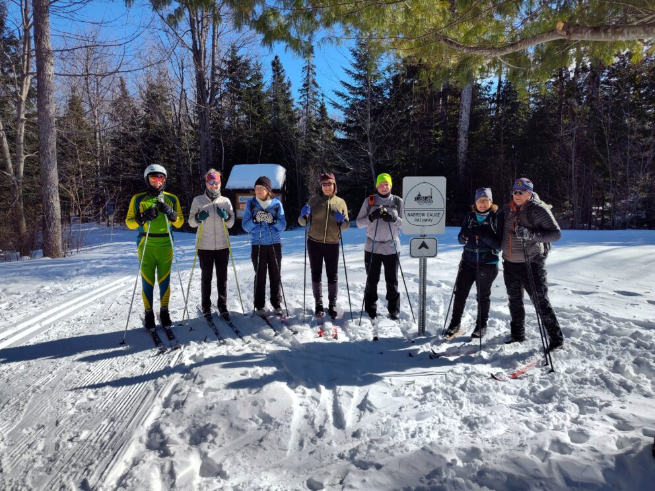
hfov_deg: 73.9
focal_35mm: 23
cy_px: 246
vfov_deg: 58.9
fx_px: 435
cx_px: 328
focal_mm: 5.56
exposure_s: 1/2605
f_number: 1.8
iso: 100
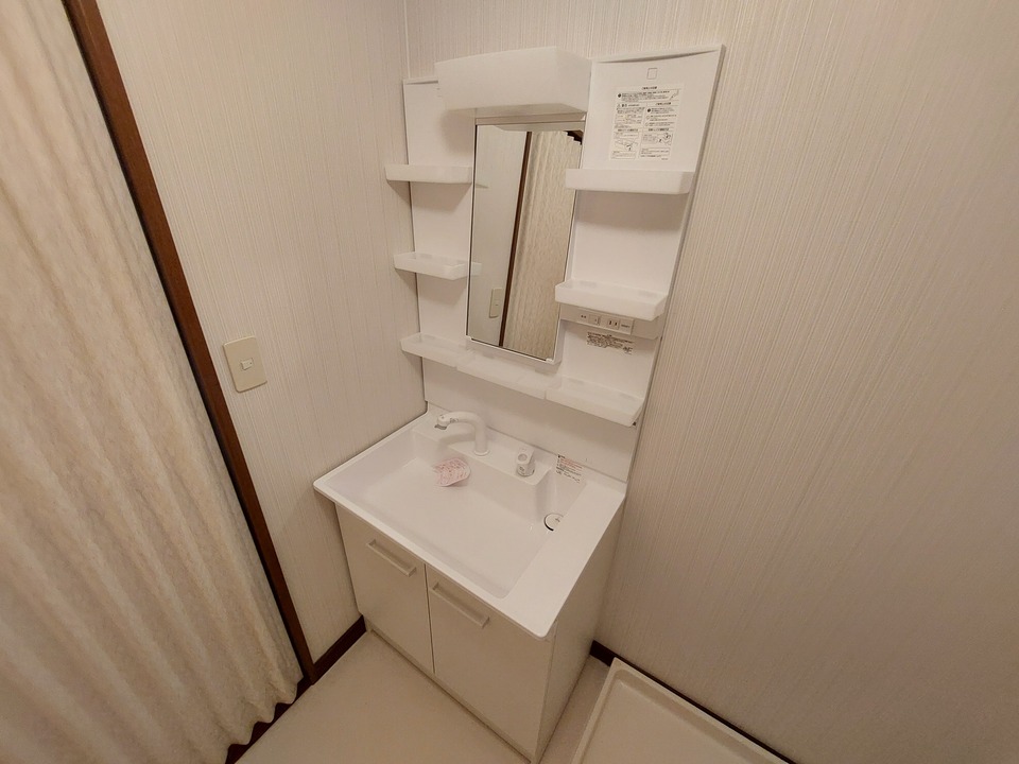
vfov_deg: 89.9
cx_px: 510
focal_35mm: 13
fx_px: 383
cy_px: 382
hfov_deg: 106.2
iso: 320
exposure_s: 1/40
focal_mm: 1.74
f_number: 2.2
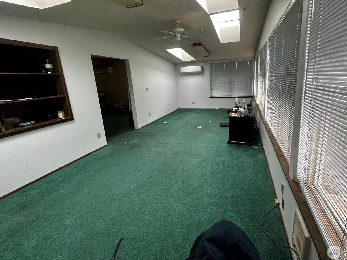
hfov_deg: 94.1
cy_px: 114
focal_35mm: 16
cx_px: 193
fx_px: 160
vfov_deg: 77.8
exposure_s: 1/99
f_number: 2.2
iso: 250
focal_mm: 2.22
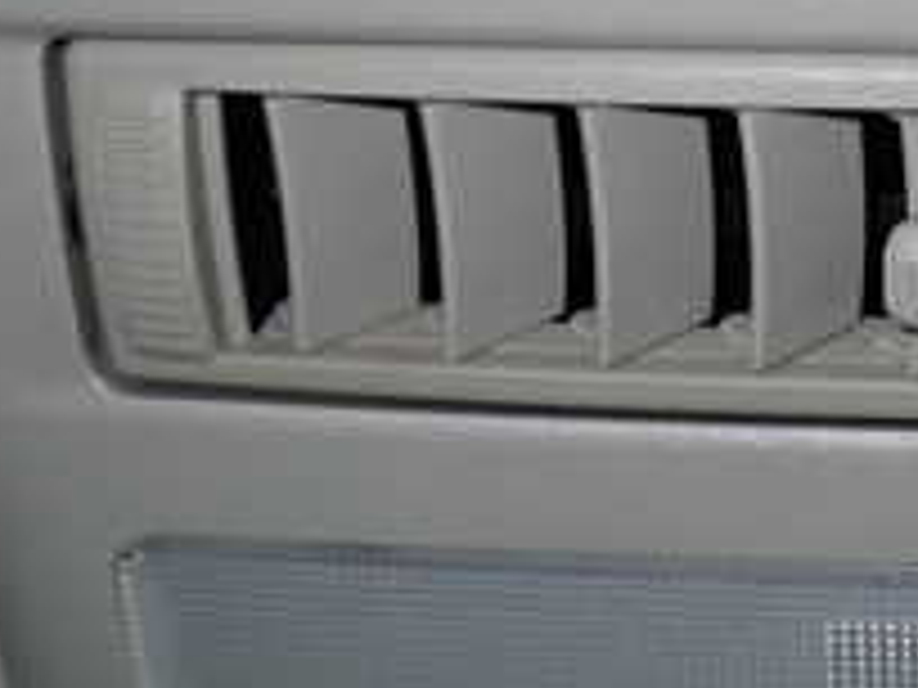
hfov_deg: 20.2
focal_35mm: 94
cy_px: 193
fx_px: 2493
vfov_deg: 15.7
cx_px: 918
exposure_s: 1/30
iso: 320
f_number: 2.4
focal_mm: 5.79
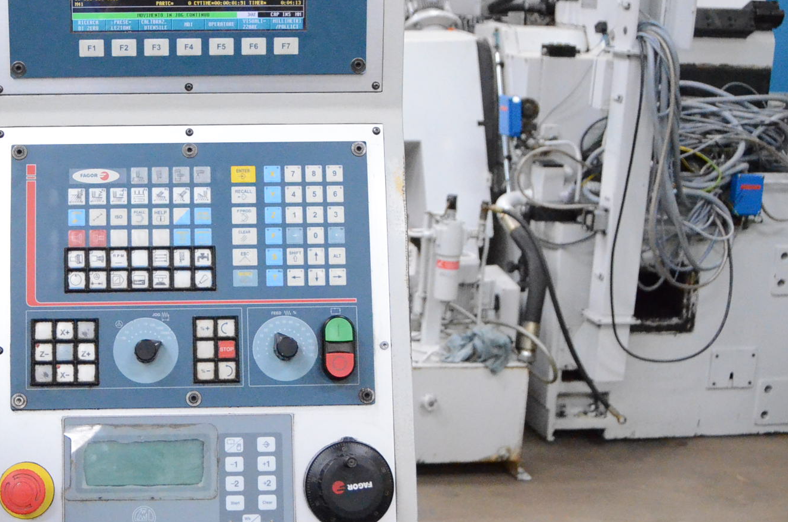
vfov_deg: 24.1
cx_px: 199
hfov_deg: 35.0
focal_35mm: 56
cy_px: 224
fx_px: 1223
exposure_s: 1/1250
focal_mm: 20
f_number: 3.5
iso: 6400
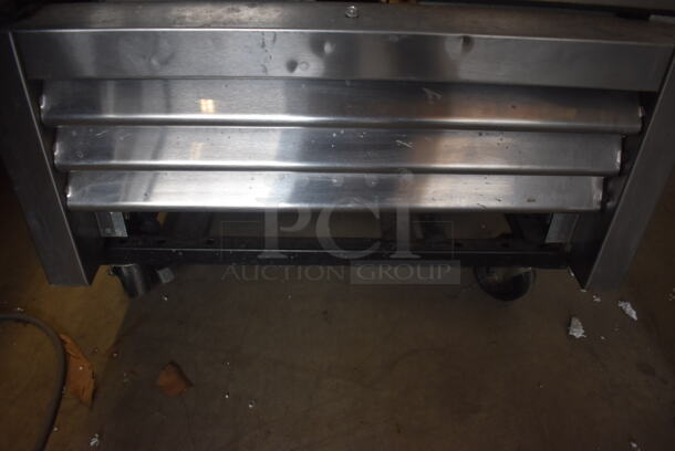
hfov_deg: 67.3
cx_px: 338
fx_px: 507
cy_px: 226
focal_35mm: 27
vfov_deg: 48.0
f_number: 3.5
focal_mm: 18
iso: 800
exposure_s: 1/250
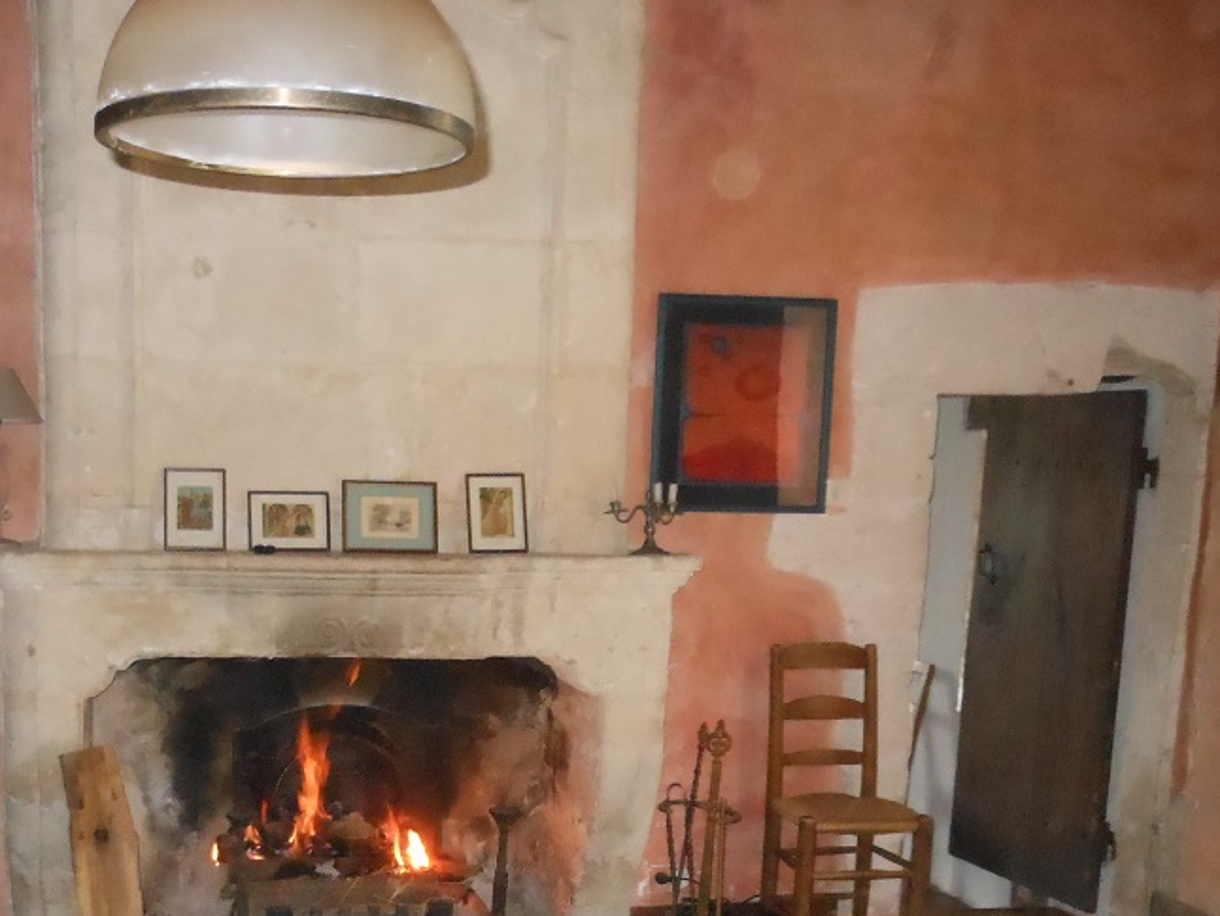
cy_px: 803
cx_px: 414
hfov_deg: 36.5
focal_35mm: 52
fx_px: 1833
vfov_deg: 27.2
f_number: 3.7
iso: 640
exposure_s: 1/25
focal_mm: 5
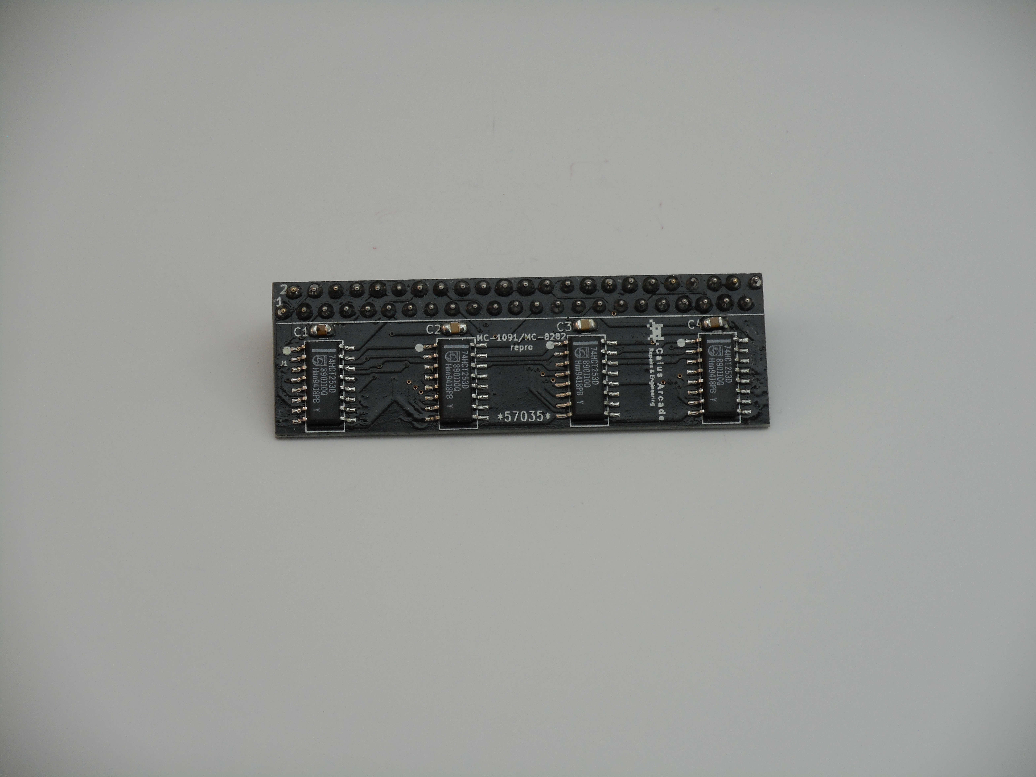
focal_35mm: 117
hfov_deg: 16.8
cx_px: 518
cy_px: 388
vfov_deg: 12.7
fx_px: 3502
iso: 110
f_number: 5.9
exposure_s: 1/60
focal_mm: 20.9
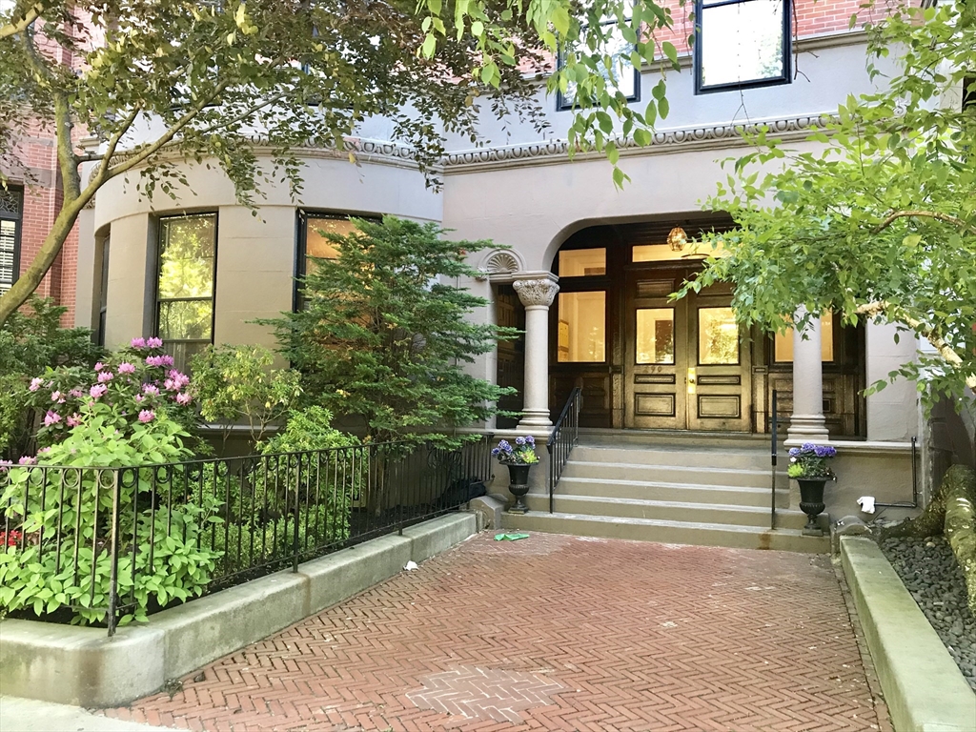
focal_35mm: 28
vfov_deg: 49.7
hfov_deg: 63.4
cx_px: 488
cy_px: 366
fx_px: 789
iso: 32
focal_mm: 3.99
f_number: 1.8
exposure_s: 1/30
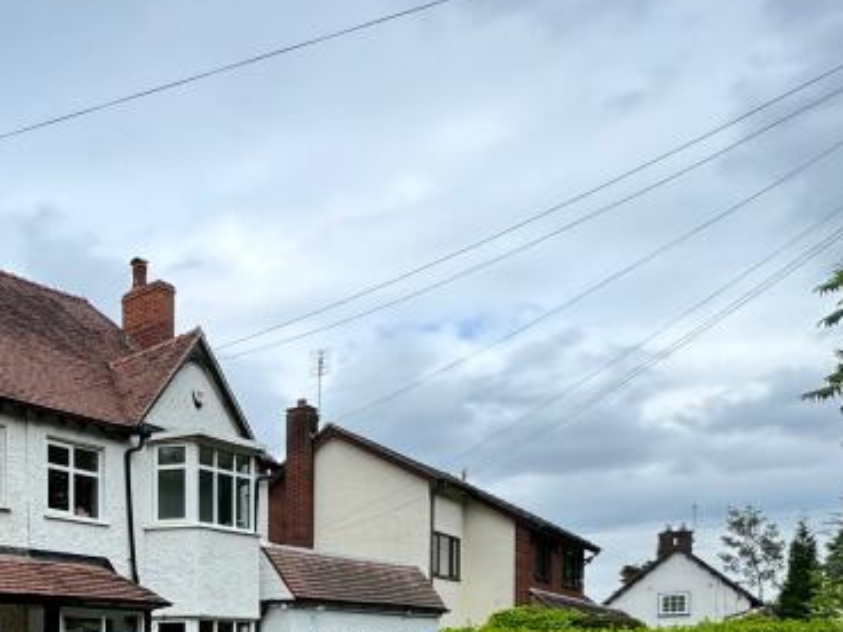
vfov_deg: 32.3
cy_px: 701
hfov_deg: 37.8
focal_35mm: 39
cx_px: -133
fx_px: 950
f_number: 2.2
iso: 40
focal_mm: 2.22
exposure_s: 1/578
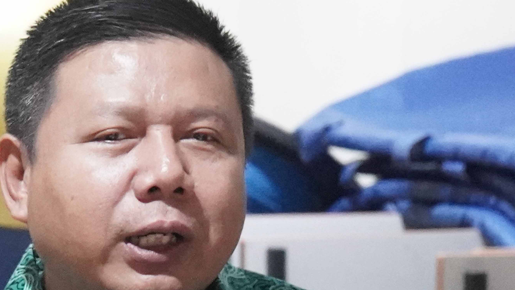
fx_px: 2035
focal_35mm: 149
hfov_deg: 14.4
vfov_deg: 8.1
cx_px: 245
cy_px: 320
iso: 16000
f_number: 5.6
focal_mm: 63
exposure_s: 1/50
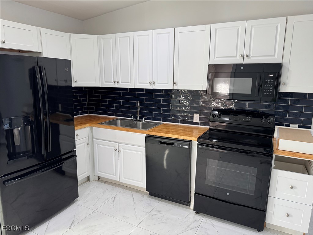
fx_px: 217
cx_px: 156
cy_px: 118
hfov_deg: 71.6
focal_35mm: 24
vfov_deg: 56.8
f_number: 1.78
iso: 200
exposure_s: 1/120
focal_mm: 6.76
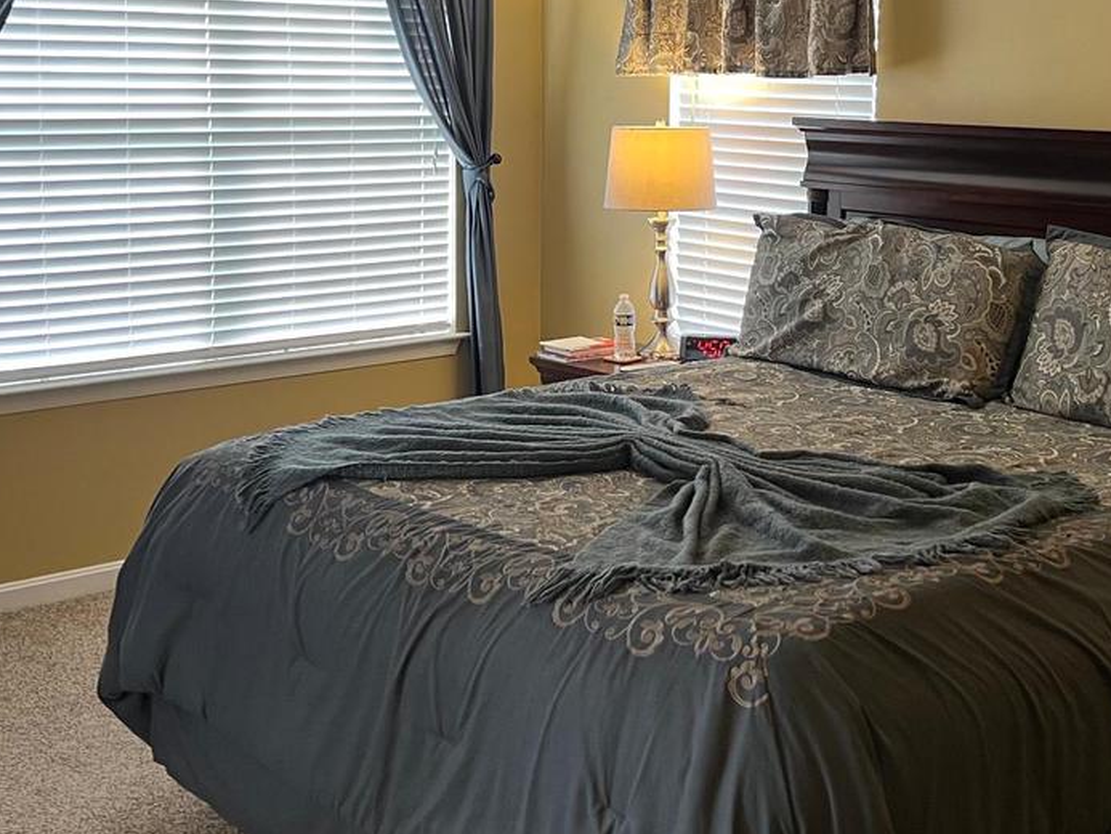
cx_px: 744
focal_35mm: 54
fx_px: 1733
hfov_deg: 35.2
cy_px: 263
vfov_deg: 26.8
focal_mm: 5.7
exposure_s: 1/60
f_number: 1.5
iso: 80
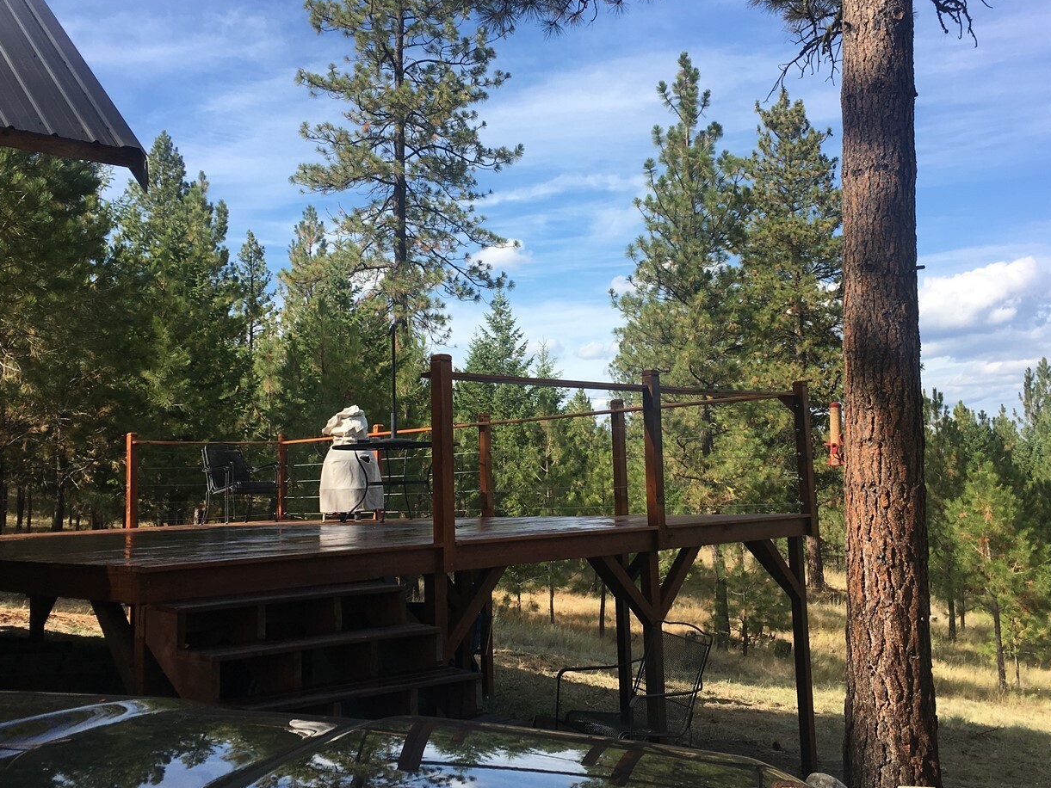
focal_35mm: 38
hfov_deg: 49.0
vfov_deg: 37.7
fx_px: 1154
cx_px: 550
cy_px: 355
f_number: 2.2
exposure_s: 1/1115
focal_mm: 4.15
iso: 25
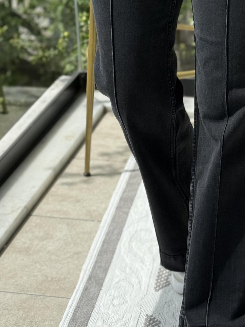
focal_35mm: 110
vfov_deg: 17.8
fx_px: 1038
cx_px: 192
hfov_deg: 13.4
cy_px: 110
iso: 64
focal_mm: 6.76
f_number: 1.78
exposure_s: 1/939
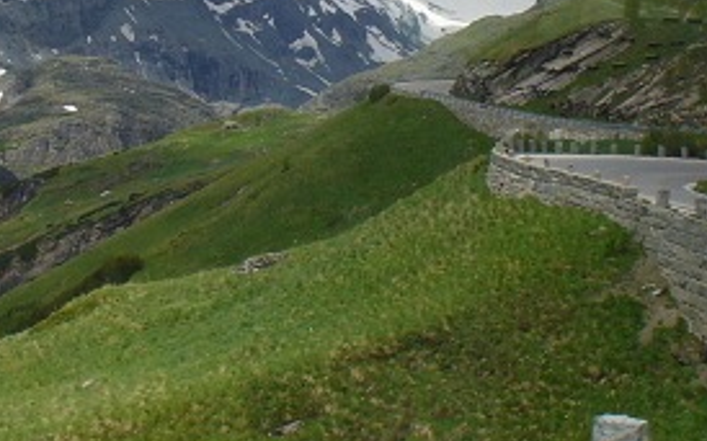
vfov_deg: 14.9
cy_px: 3
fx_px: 1656
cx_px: 302
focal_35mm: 86
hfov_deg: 24.1
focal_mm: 6.1
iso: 80
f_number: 5.6
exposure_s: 1/200
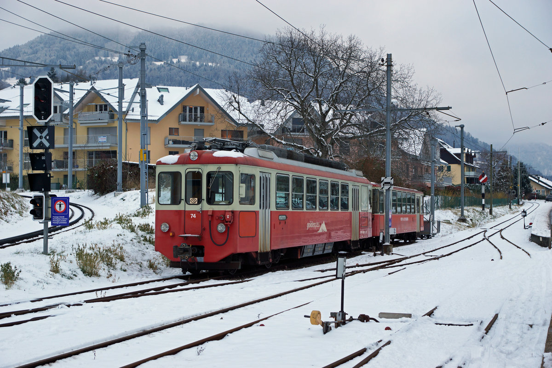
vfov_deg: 25.8
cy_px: 184
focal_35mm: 52
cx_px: 276
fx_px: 805
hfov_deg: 37.9
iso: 100
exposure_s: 1/60
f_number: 4
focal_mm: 35
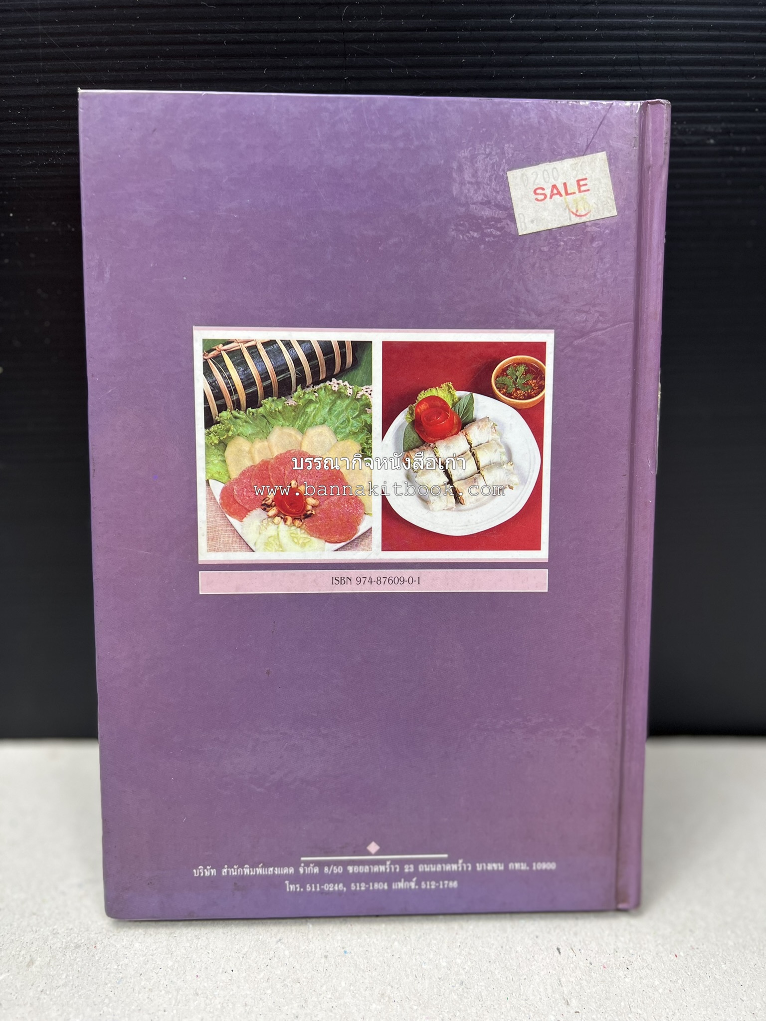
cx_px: 383
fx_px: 767
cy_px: 510
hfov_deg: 53.1
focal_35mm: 26
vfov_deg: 67.3
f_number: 1.5
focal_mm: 5.7
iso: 50
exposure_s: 1/100
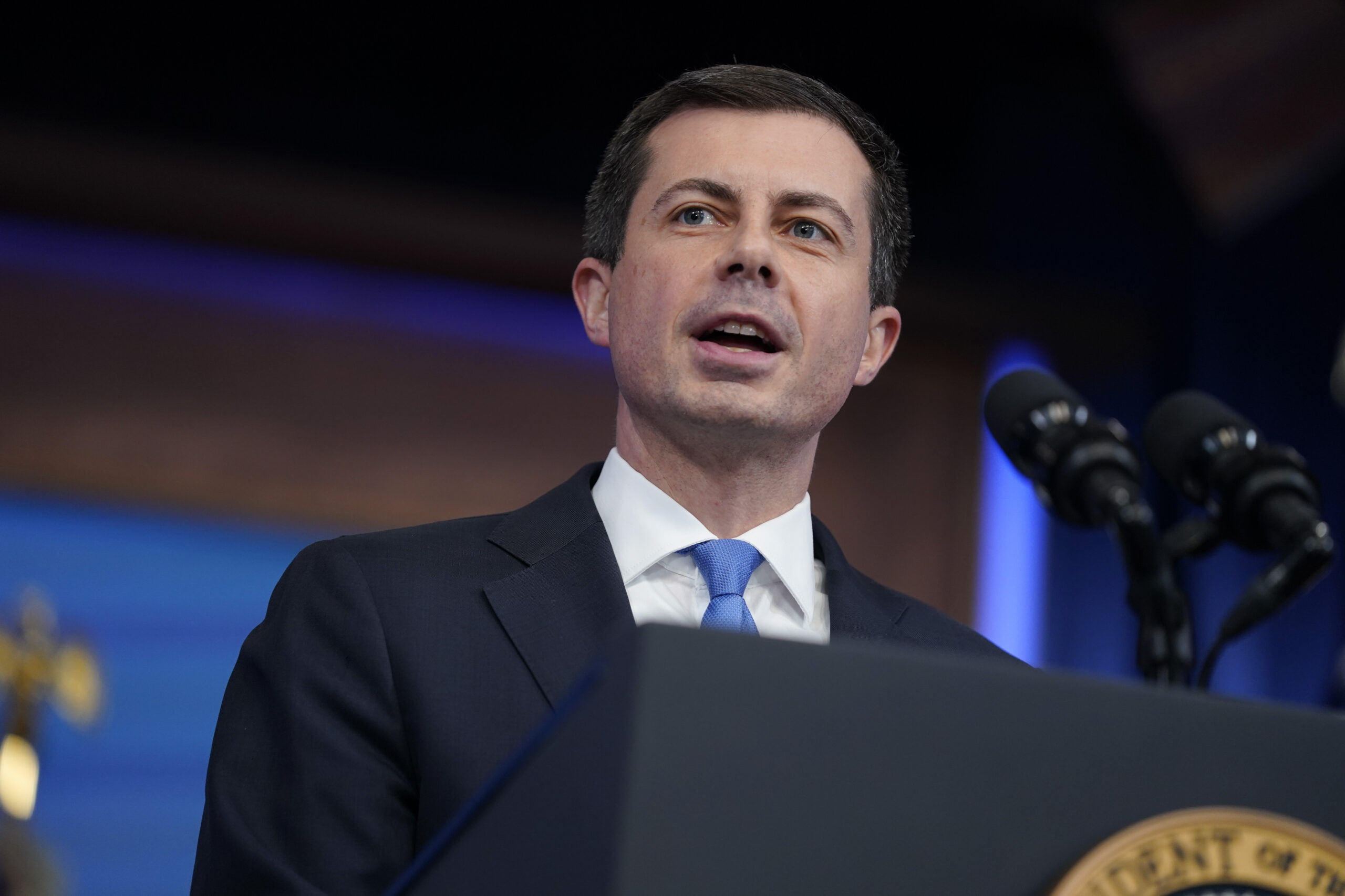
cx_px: 672
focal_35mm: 200
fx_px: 7472
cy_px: 448
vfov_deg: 6.9
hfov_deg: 10.3
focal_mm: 200
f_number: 2.8
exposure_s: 1/250
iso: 1250
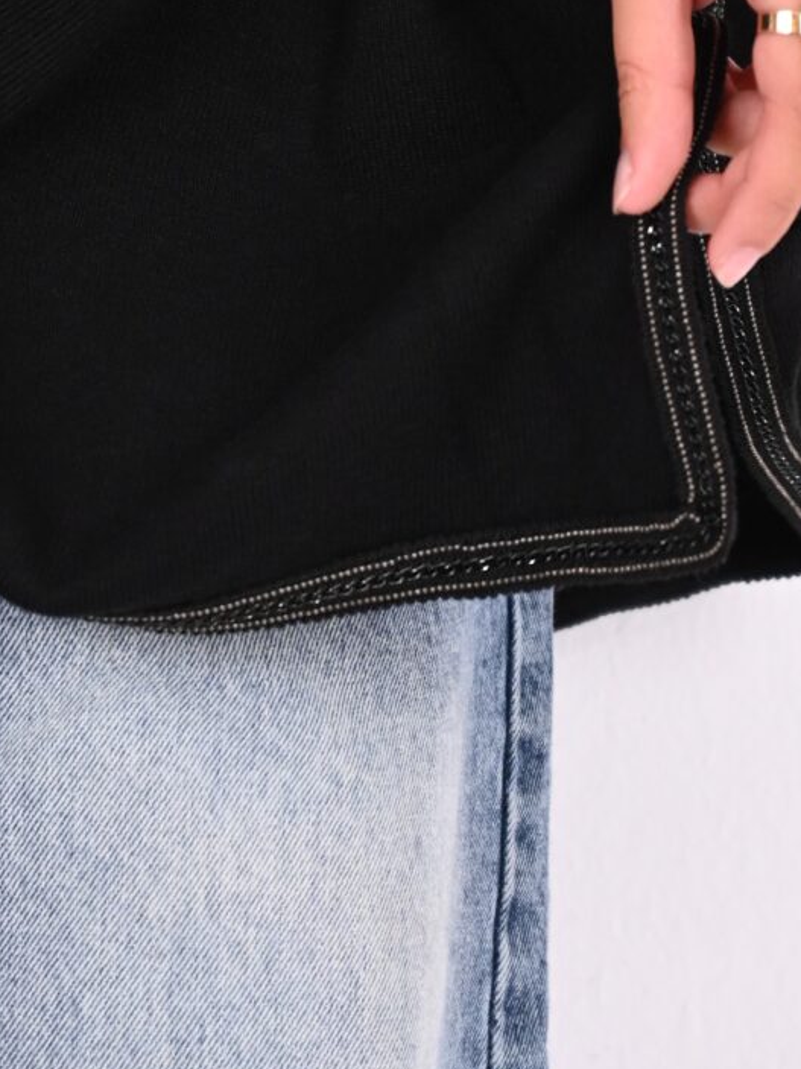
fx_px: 7345
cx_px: -273
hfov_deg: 6.2
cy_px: -686
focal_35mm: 238
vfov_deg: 8.1
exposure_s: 1/200
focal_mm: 68
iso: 640
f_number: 4
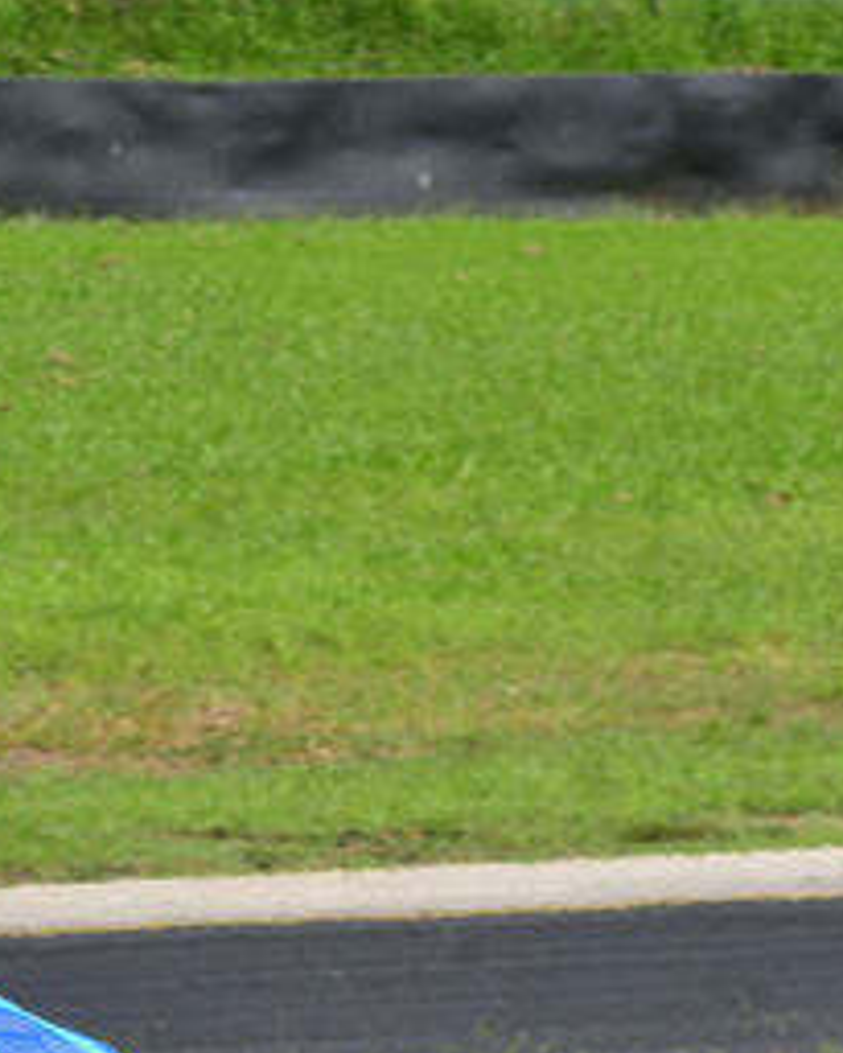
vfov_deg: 2.2
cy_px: 1016
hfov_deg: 1.8
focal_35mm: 880
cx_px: -387
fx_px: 27428
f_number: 11
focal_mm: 200
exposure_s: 1/640
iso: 400
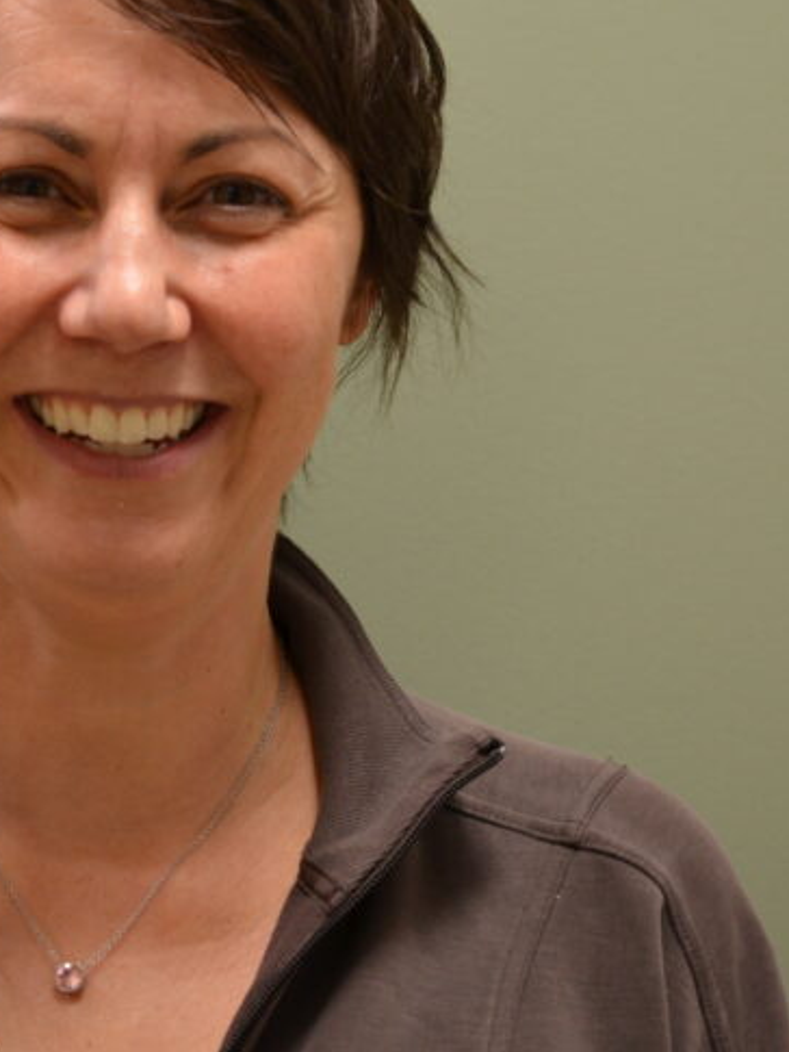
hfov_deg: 8.8
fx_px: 5073
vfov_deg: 11.8
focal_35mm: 167
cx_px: 37
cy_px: 384
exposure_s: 1/60
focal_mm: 55
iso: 500
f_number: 4.5
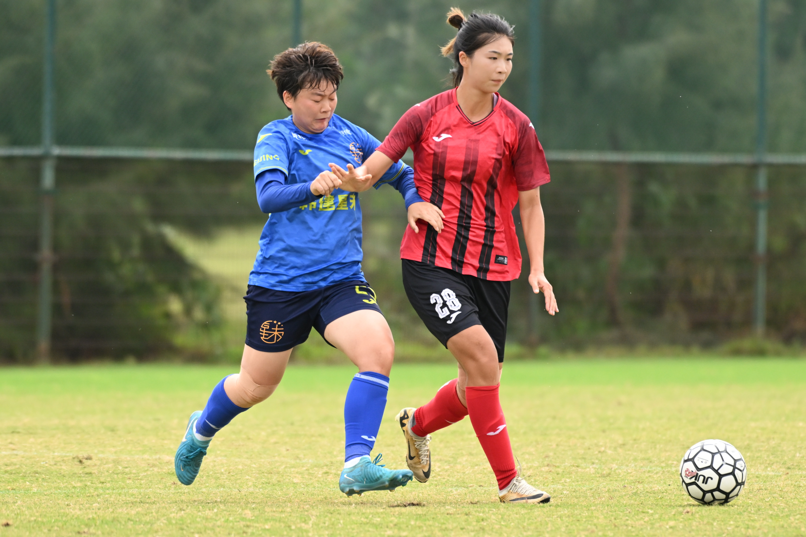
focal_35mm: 510
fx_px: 11417
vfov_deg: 2.7
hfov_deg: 4.0
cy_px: 268
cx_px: 403
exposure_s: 1/1600
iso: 1000
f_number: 5.6
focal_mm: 340
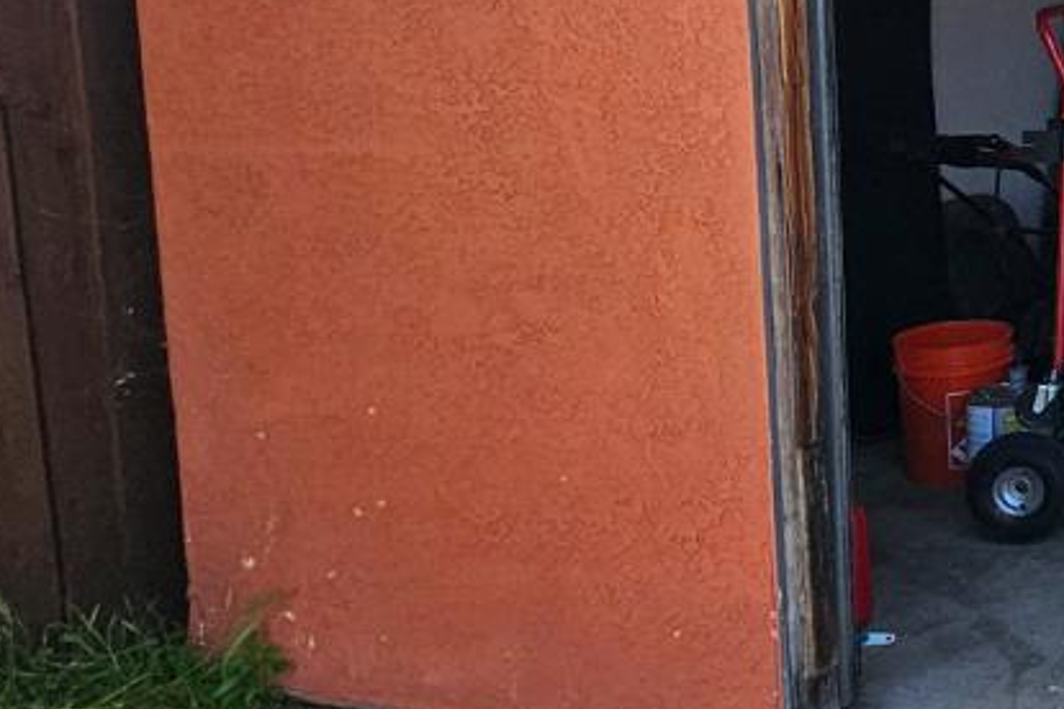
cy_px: 76
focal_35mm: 49
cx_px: 1560
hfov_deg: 28.2
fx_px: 1448
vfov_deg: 26.6
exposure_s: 1/823
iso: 64
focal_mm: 2.2
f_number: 2.2
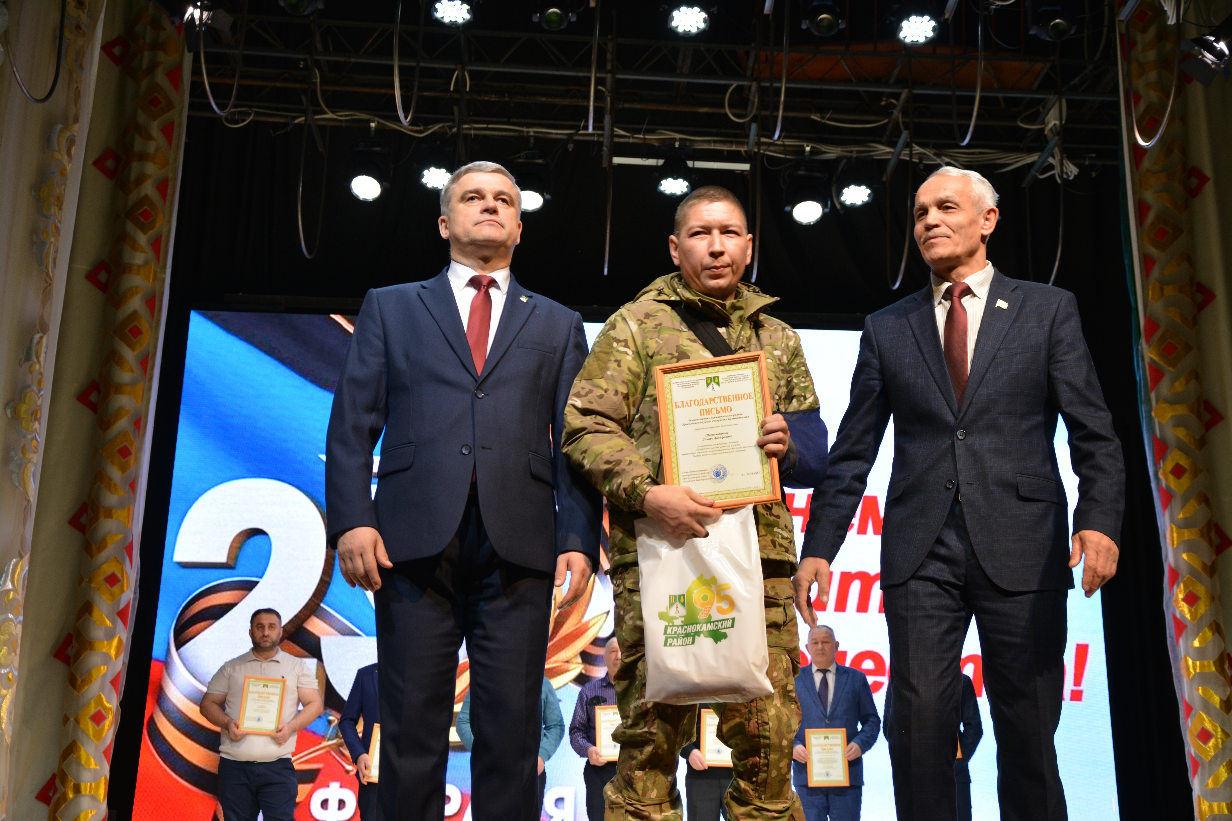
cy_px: 410
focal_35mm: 48
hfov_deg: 41.1
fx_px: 1643
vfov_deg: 28.1
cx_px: 616
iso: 400
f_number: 4.2
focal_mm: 32
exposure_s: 1/60
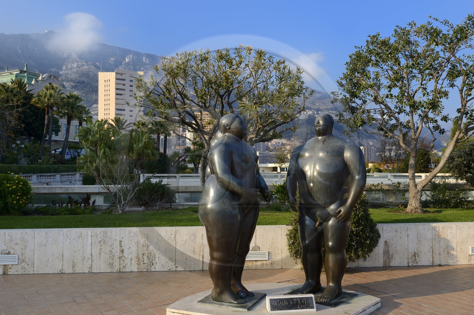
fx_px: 421
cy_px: 158
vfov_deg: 41.0
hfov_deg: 58.8
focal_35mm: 32
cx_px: 237
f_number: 9
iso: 200
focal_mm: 32
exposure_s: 1/200
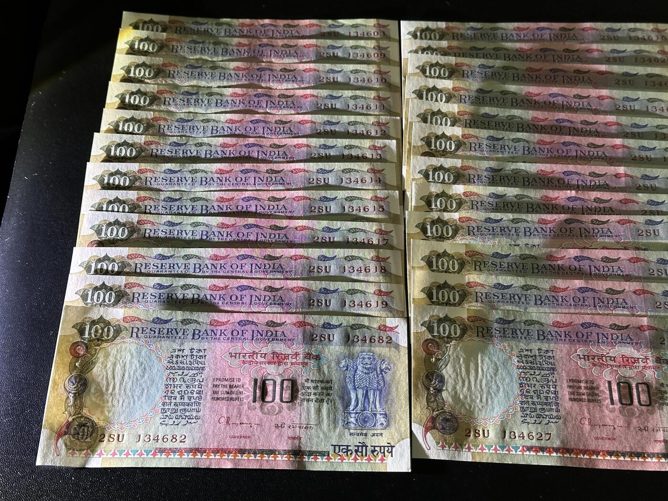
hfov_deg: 39.7
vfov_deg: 30.3
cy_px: 250
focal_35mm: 48
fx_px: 926
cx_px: 334
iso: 160
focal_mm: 6.86
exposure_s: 1/50
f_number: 1.78
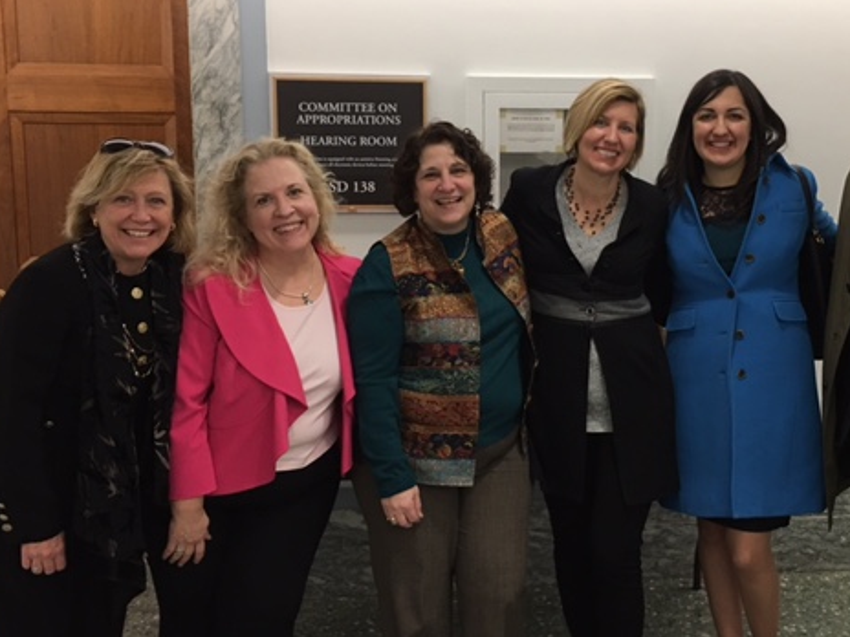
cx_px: 533
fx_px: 982
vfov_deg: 35.9
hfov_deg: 46.4
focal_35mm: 40
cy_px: 271
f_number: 2.2
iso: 50
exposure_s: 1/15
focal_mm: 4.15
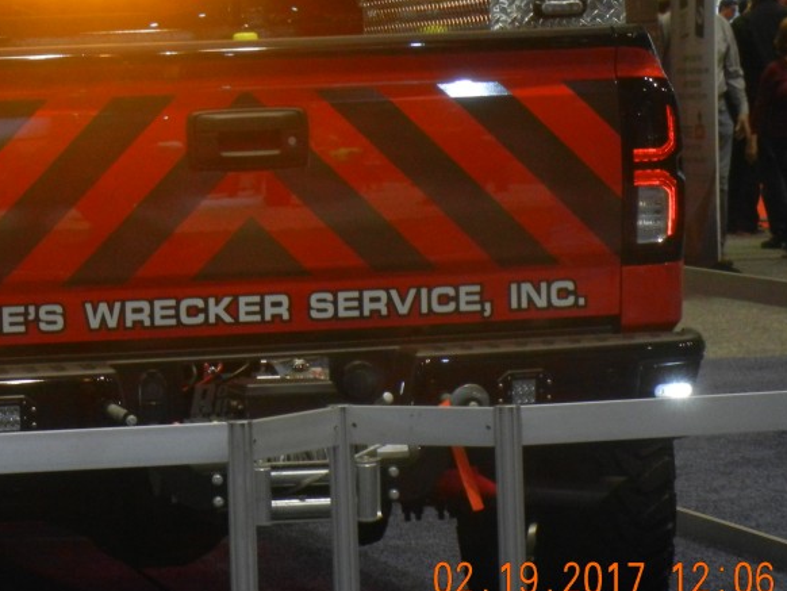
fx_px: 4640
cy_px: 168
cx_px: 166
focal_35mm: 204
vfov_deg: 7.3
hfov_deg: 9.7
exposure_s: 1/78.5
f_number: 4.6
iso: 640
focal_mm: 20.9
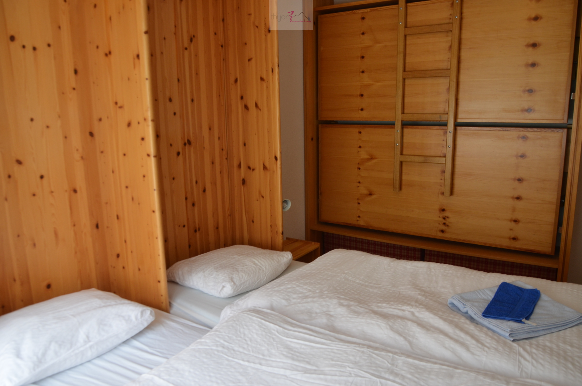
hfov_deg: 67.5
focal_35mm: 27
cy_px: 193
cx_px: 291
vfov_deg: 47.7
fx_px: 436
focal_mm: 18
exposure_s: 1/125
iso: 400
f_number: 5.6
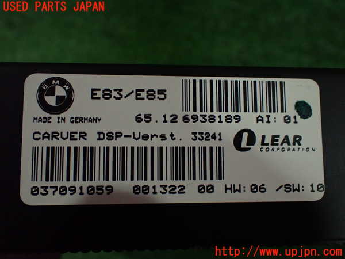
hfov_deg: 45.8
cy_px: 130
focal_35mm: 41
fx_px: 409
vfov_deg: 35.1
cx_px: 172
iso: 800
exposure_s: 1/80
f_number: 2.8
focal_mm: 7.31
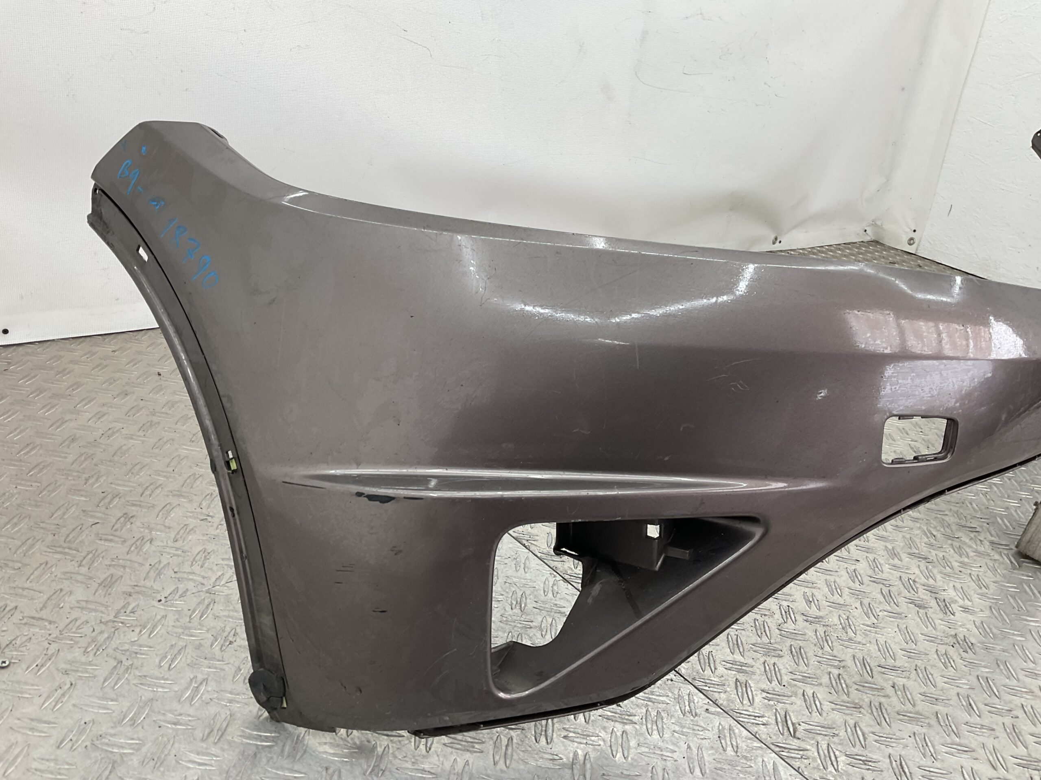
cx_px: 520
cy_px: 390
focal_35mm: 29
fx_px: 872
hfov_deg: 61.7
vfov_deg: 48.2
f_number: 1.8
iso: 25
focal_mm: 3
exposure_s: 1/100
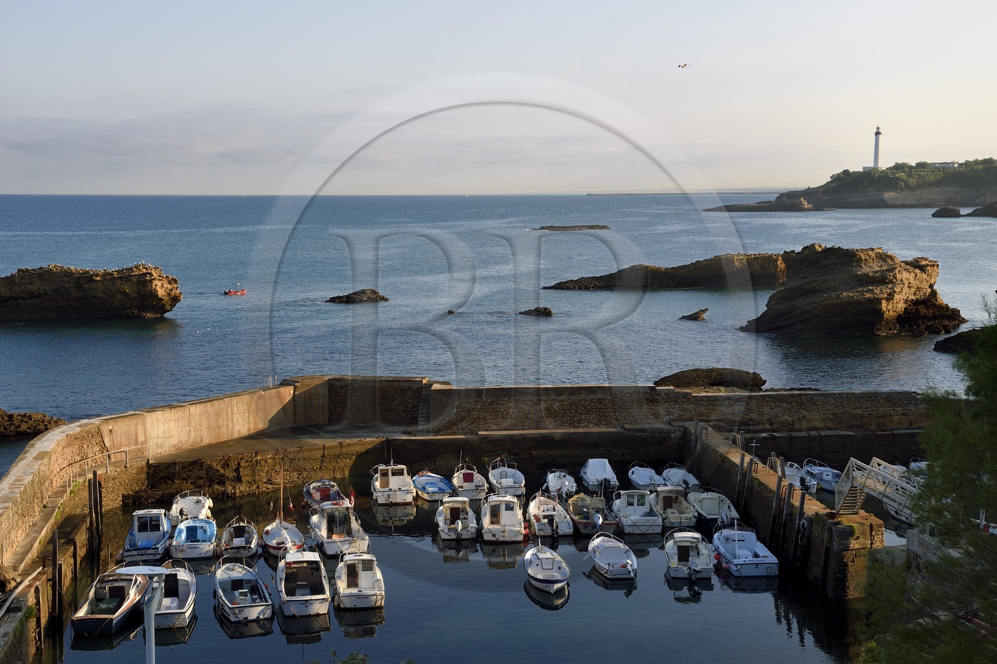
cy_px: 332
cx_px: 498
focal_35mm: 50
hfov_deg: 39.6
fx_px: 1384
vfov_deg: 27.0
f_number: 13
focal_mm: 50
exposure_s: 1/160
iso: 200
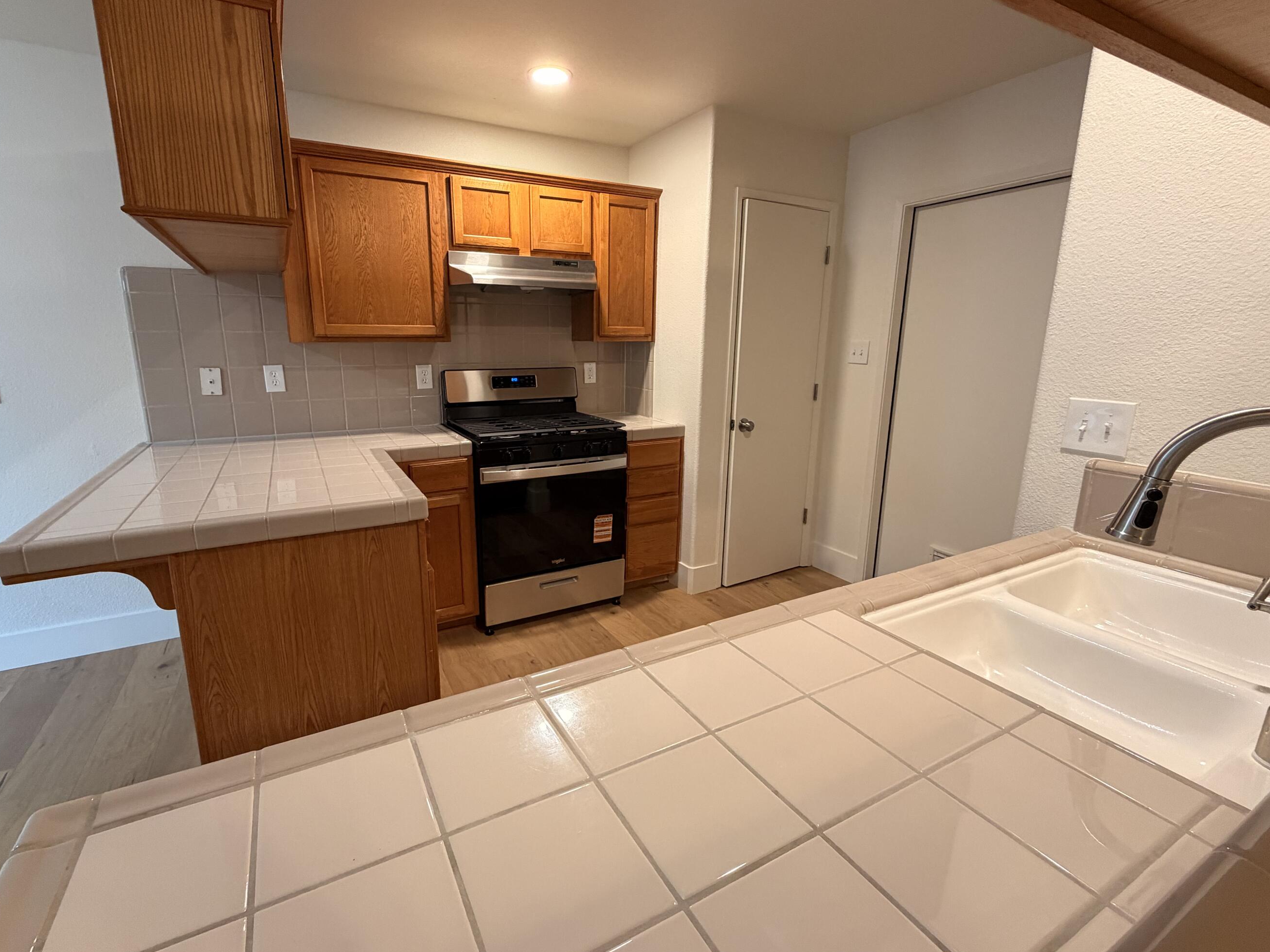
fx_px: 587
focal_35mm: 16
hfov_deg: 94.4
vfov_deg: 78.1
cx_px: 595
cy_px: 466
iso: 250
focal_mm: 2.22
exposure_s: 1/60
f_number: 2.2
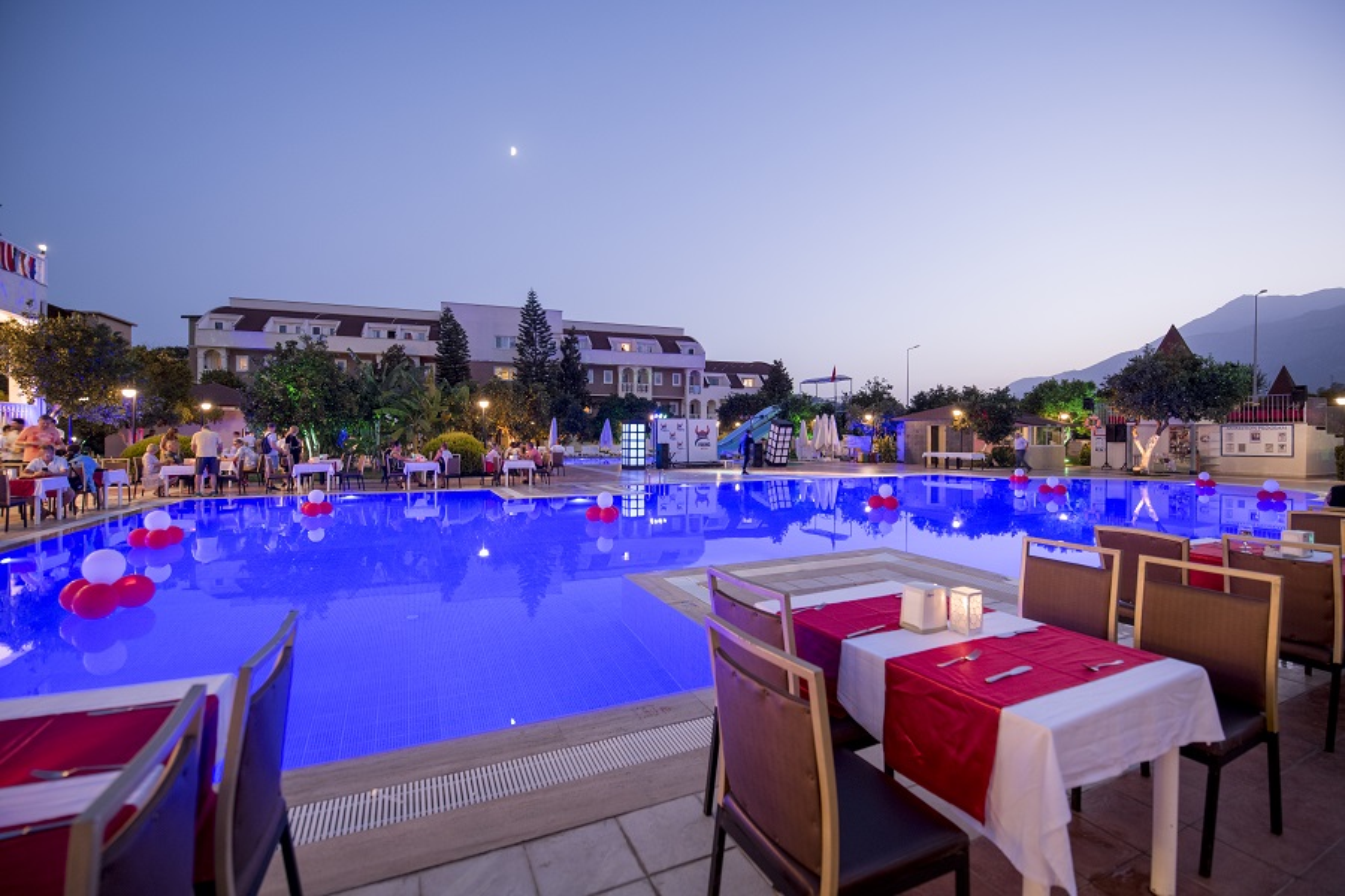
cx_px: 672
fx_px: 560
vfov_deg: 77.3
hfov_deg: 100.4
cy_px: 448
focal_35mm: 15
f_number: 2.8
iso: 800
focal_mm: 15
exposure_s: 1/10
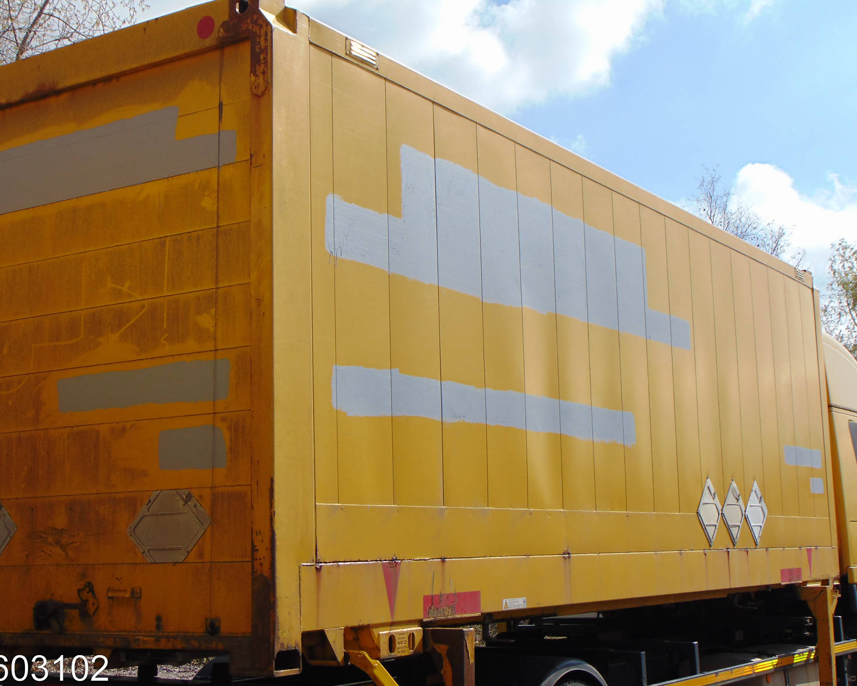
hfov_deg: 35.4
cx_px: 433
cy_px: 348
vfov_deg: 28.6
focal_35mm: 53
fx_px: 1345
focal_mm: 9
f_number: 3.5
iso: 80
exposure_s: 1/640
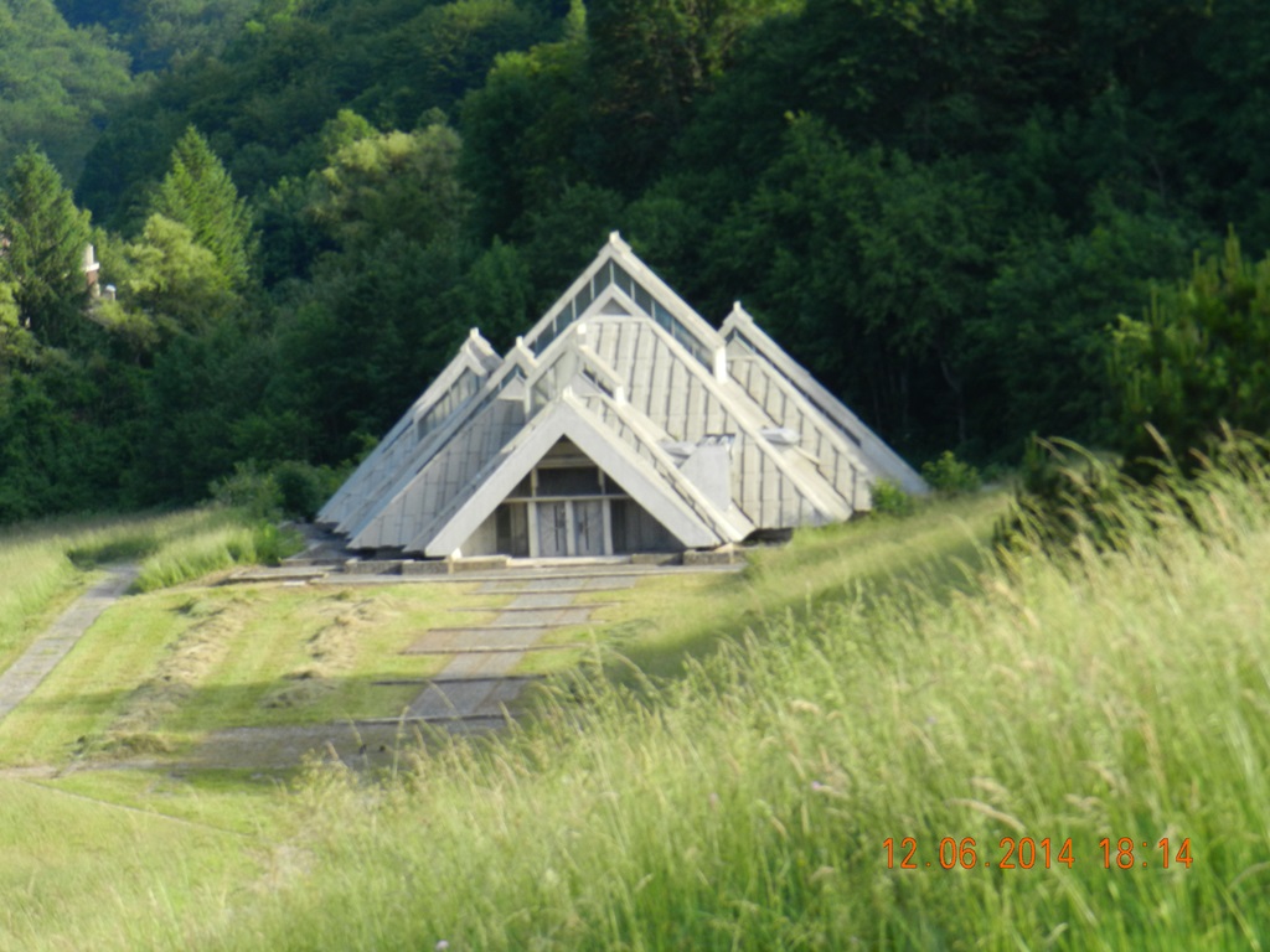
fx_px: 5320
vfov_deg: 10.2
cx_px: 635
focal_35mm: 145
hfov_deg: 13.6
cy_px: 476
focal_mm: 25.7
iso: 160
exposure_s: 1/200
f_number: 5.1
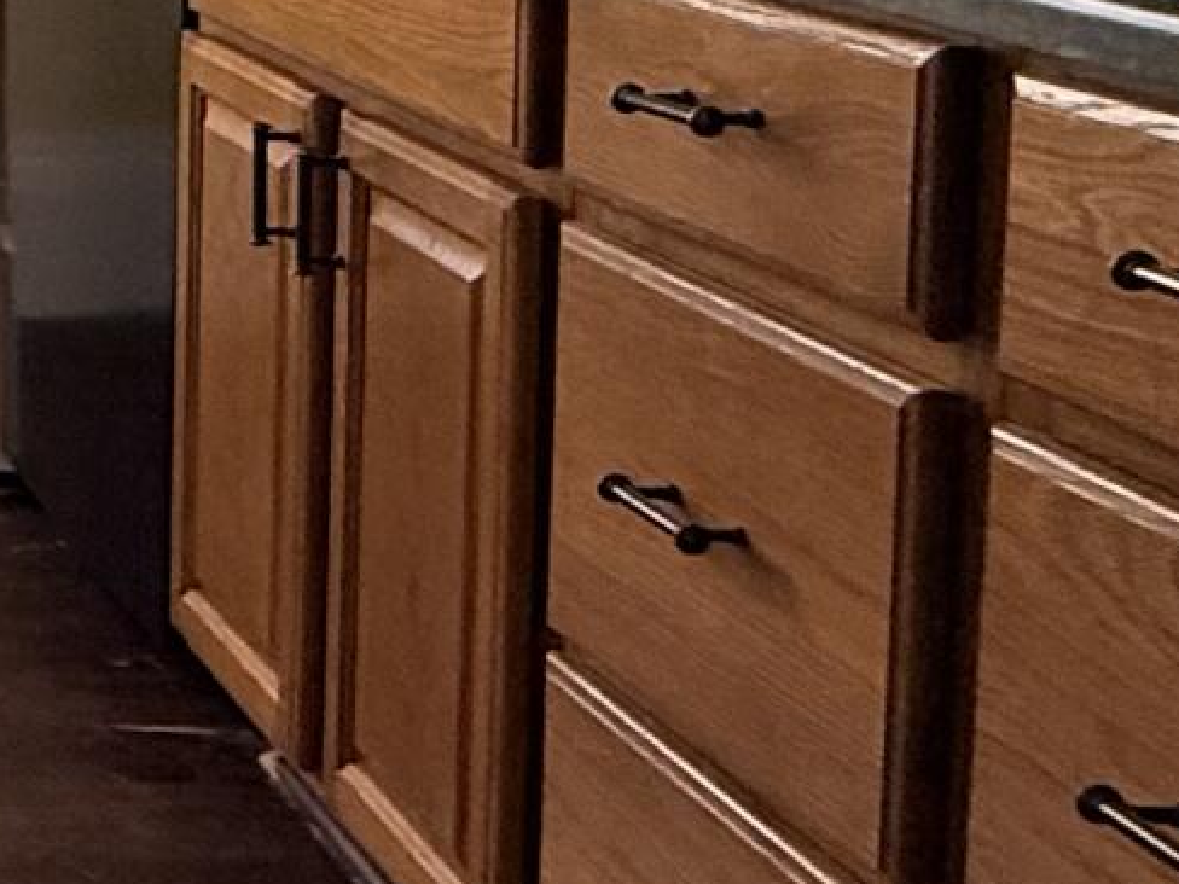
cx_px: -1384
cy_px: -34
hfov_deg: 15.9
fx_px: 2929
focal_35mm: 86
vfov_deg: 16.7
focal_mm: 2.22
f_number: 2.2
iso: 64
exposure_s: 1/107
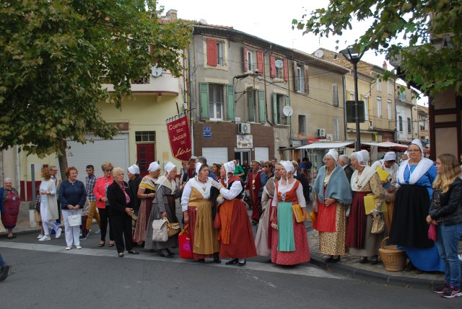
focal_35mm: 33
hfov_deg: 57.1
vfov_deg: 40.1
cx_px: 231
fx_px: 424
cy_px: 154
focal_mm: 22
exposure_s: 1/125
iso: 200
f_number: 5.6
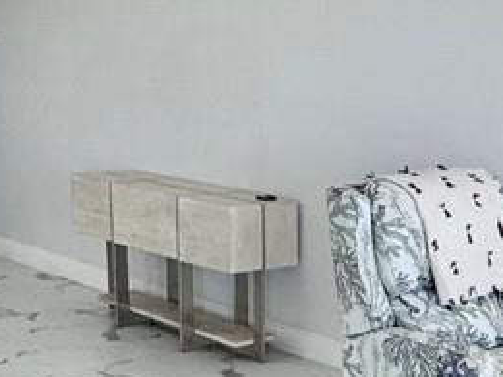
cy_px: 309
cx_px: 532
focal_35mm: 86
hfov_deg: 21.7
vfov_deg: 17.0
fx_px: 1250
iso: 80
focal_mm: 2.22
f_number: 2.2
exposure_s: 1/120
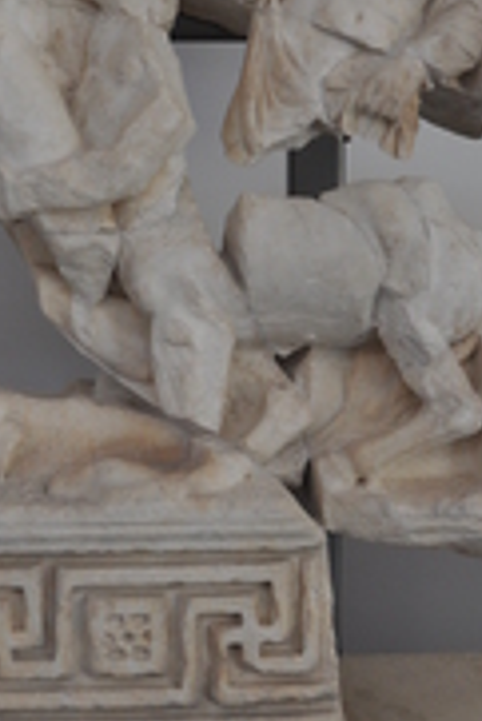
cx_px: 171
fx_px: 1603
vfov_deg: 25.1
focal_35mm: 80
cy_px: 181
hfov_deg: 17.1
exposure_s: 1/80
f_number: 4.5
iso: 400
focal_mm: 24
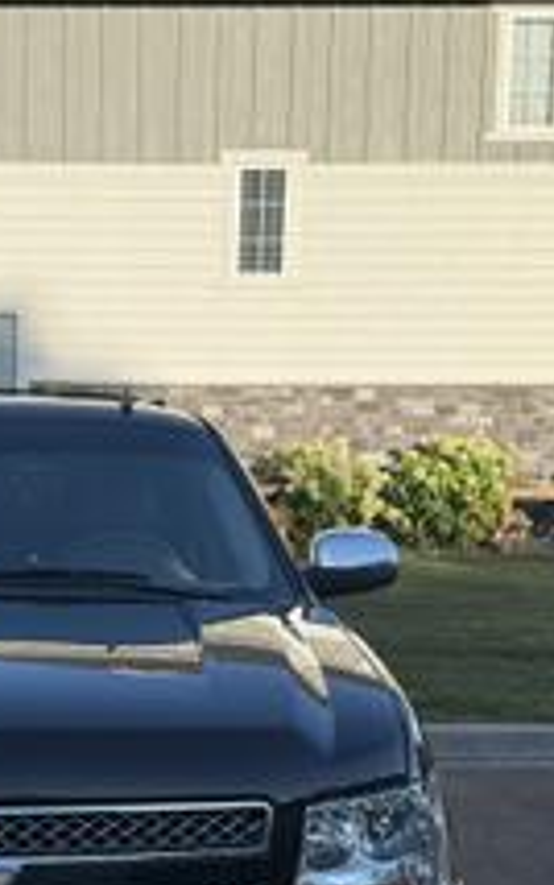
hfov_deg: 21.2
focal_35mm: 60
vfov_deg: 33.3
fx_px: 1447
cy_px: 662
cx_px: 54
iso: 80
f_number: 1.78
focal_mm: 6.76
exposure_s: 1/3021
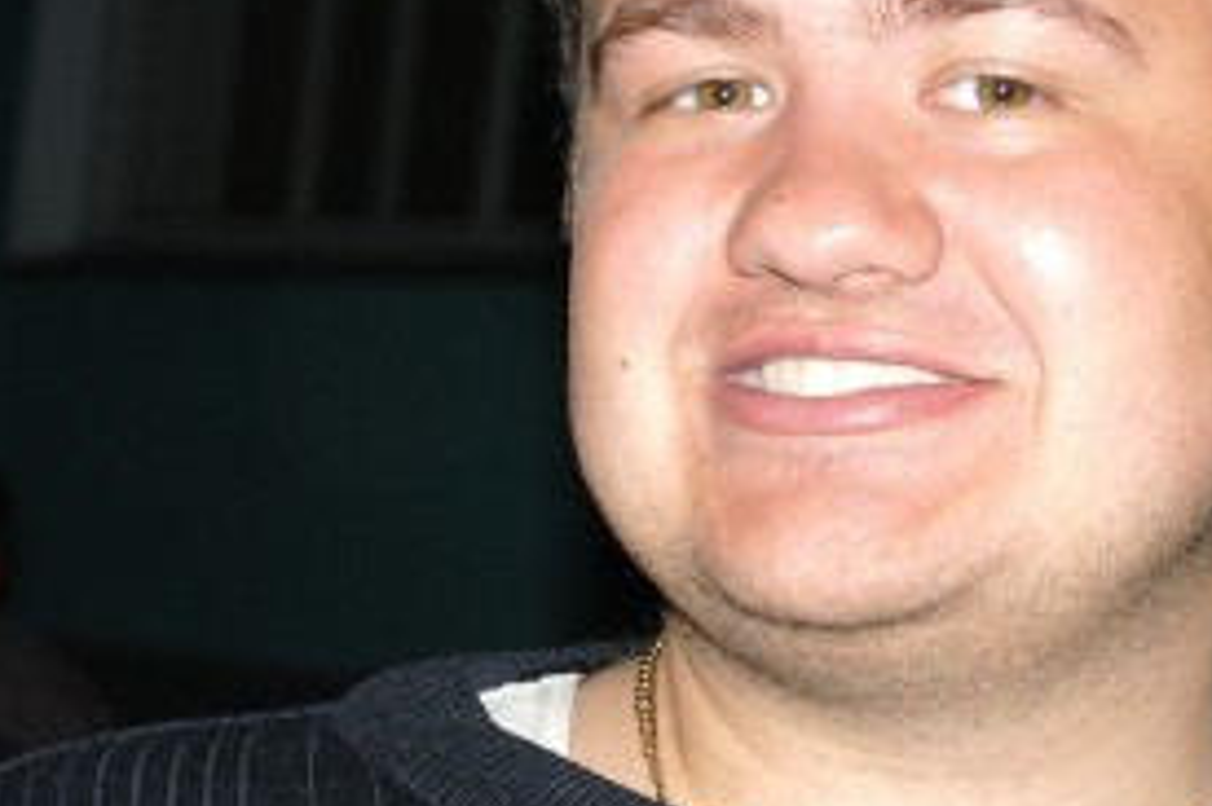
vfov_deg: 10.2
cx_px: 903
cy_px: 691
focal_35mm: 134
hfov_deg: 15.2
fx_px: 4508
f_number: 4
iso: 200
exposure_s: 1/50
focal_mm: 30
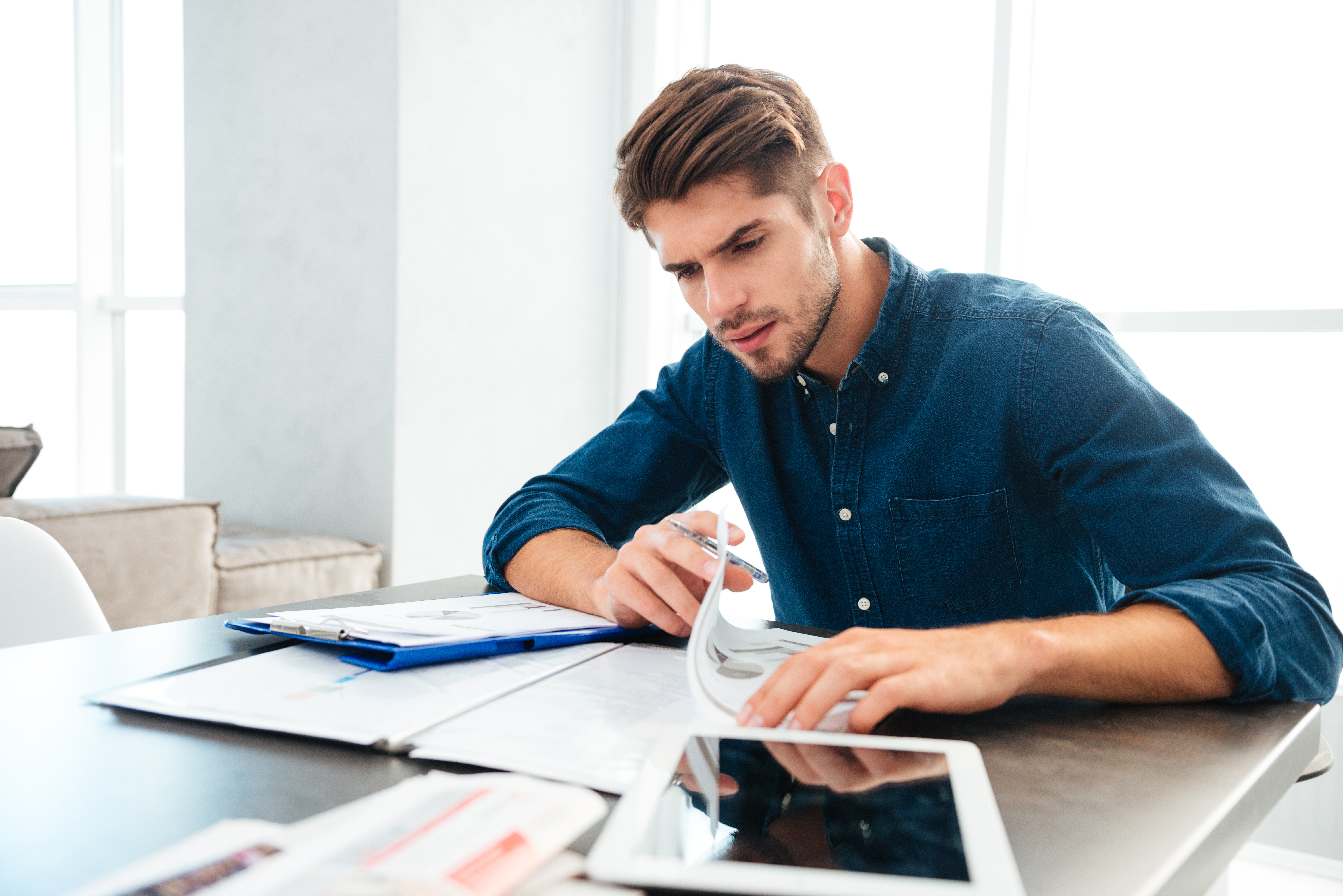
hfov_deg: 53.1
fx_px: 1343
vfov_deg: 36.9
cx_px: 672
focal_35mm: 36
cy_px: 448
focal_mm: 36
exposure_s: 1/125
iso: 400
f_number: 3.2
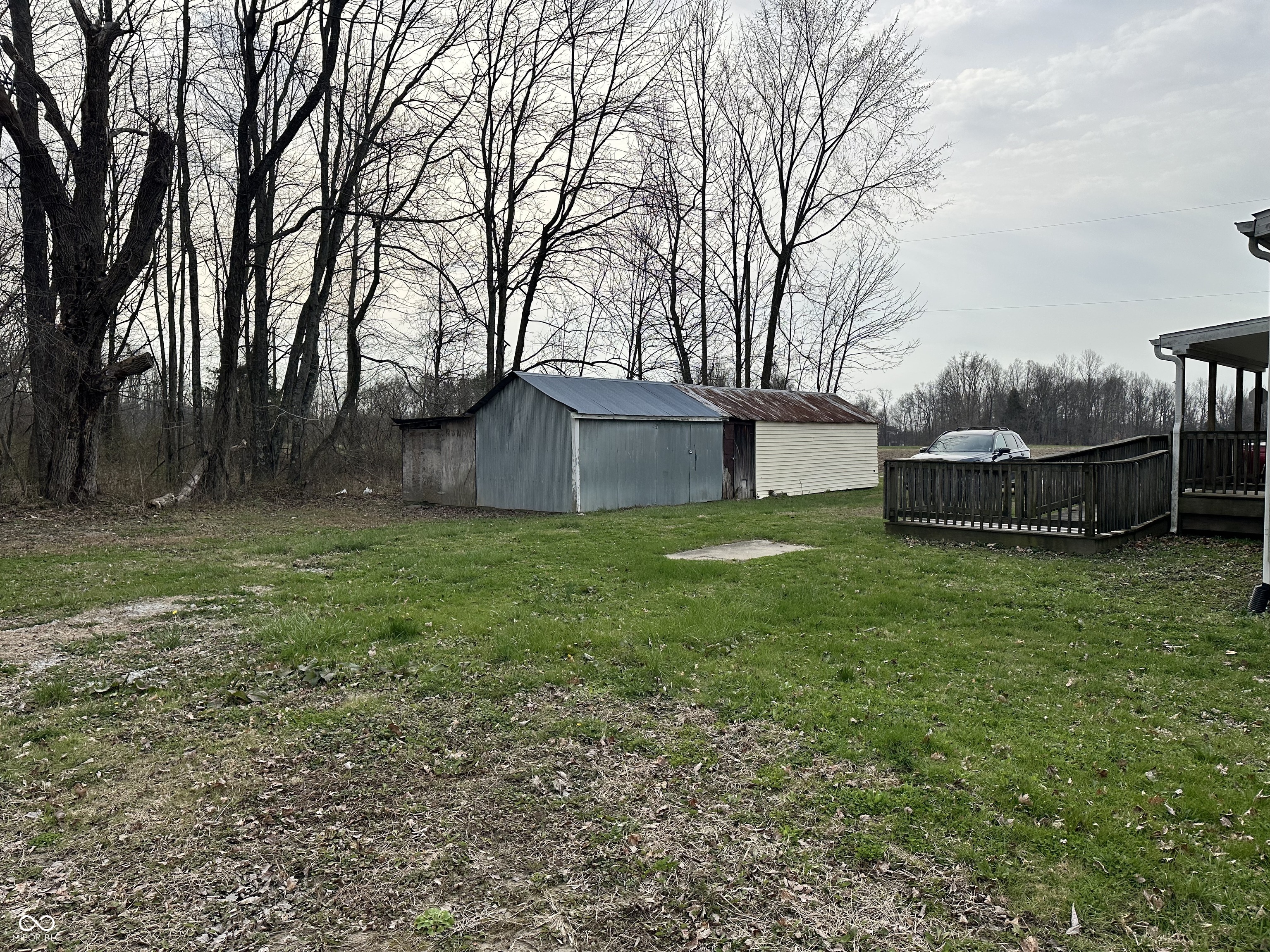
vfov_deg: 56.8
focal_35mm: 24
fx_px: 881
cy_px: 476
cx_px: 635
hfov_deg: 71.6
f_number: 1.78
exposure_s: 1/5263
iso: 80
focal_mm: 6.86
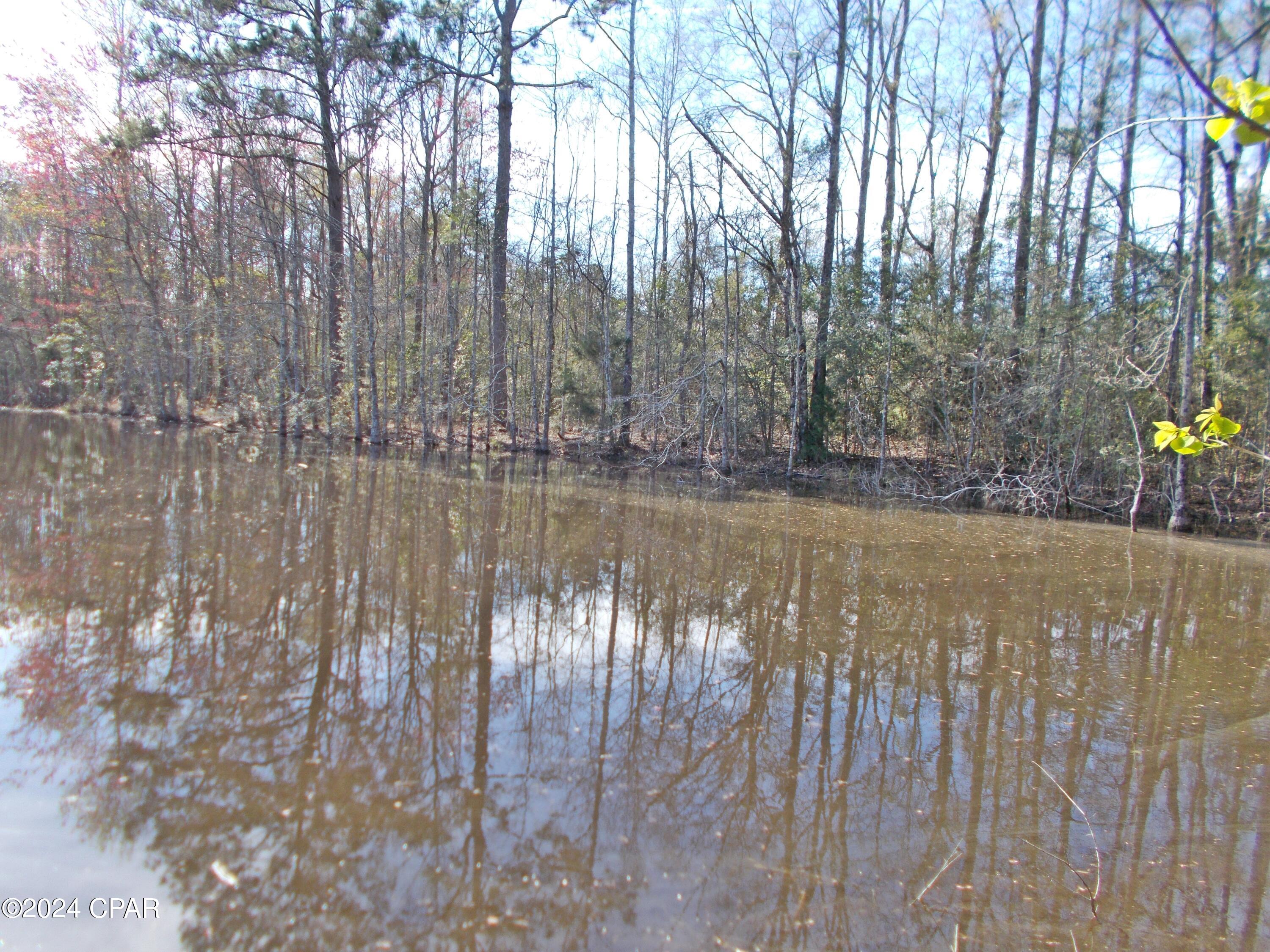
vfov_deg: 53.1
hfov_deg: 67.3
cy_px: 476
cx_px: 635
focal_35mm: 26
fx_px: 954
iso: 80
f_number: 3.2
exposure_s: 1/250
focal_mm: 4.6
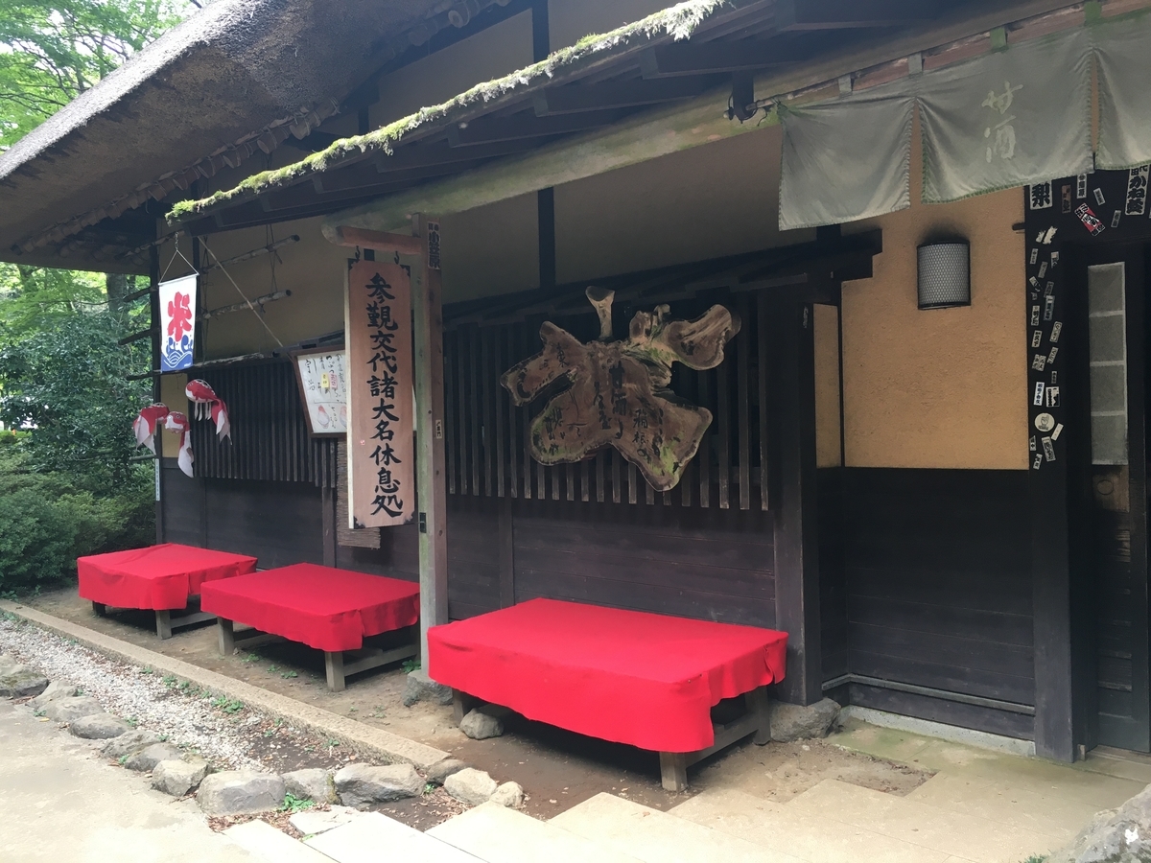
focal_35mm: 29
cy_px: 432
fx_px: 964
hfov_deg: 61.7
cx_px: 576
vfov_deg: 48.2
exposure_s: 1/30
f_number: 2.2
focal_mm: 4.15
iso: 25
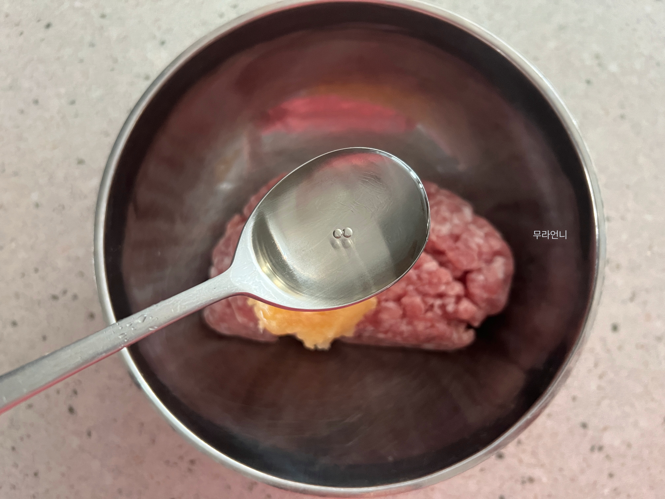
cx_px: 332
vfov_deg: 53.1
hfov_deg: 67.3
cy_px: 250
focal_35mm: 26
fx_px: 499
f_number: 1.5
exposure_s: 1/60
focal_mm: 5.7
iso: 400
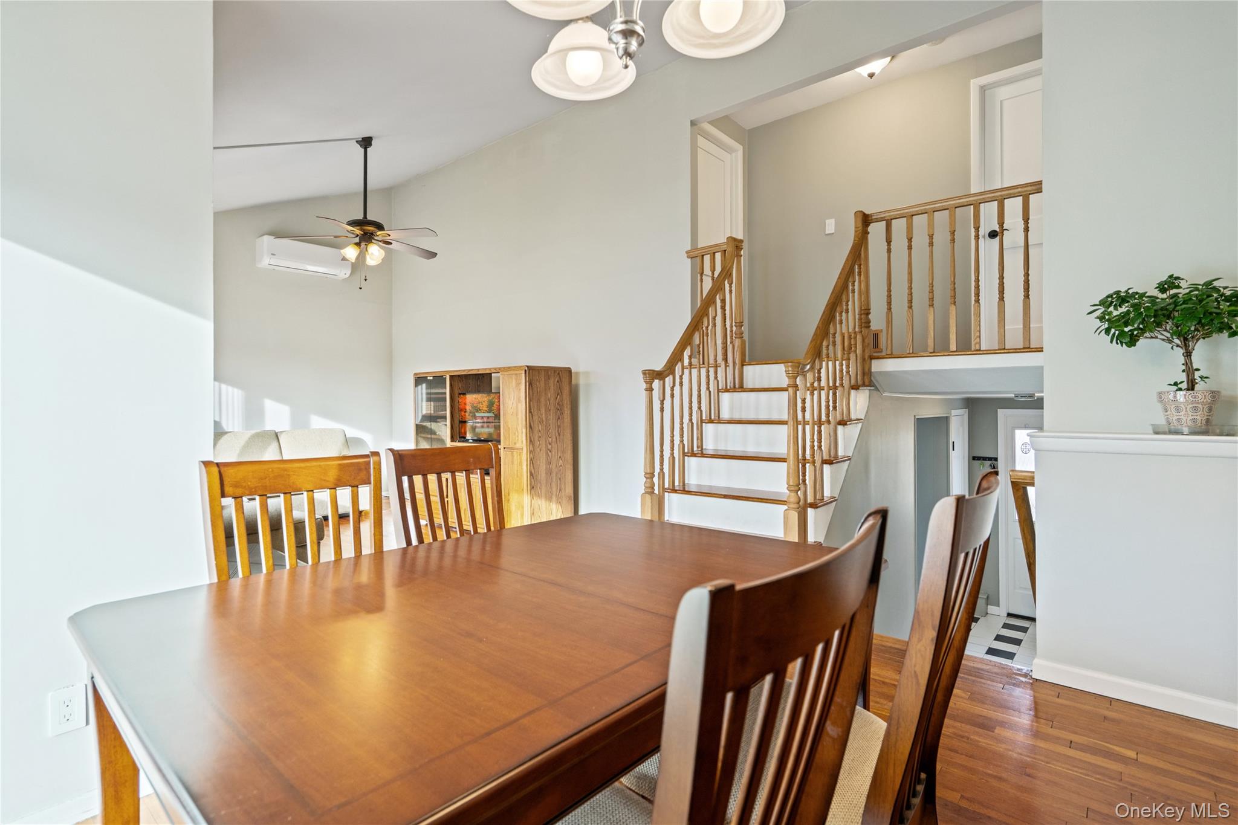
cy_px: 412
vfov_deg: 70.4
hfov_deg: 93.3
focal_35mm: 17
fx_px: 585
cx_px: 619
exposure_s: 1/10
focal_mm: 17
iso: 800
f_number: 5.6
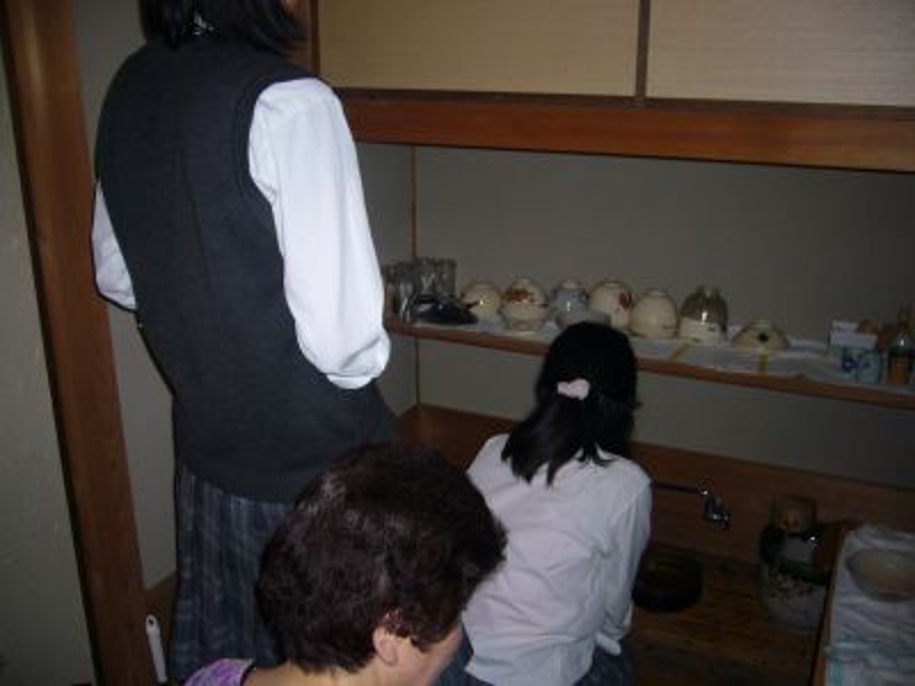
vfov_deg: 40.7
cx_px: 458
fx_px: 925
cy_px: 343
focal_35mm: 35
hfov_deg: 52.6
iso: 100
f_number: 2.8
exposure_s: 1/60
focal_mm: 5.8
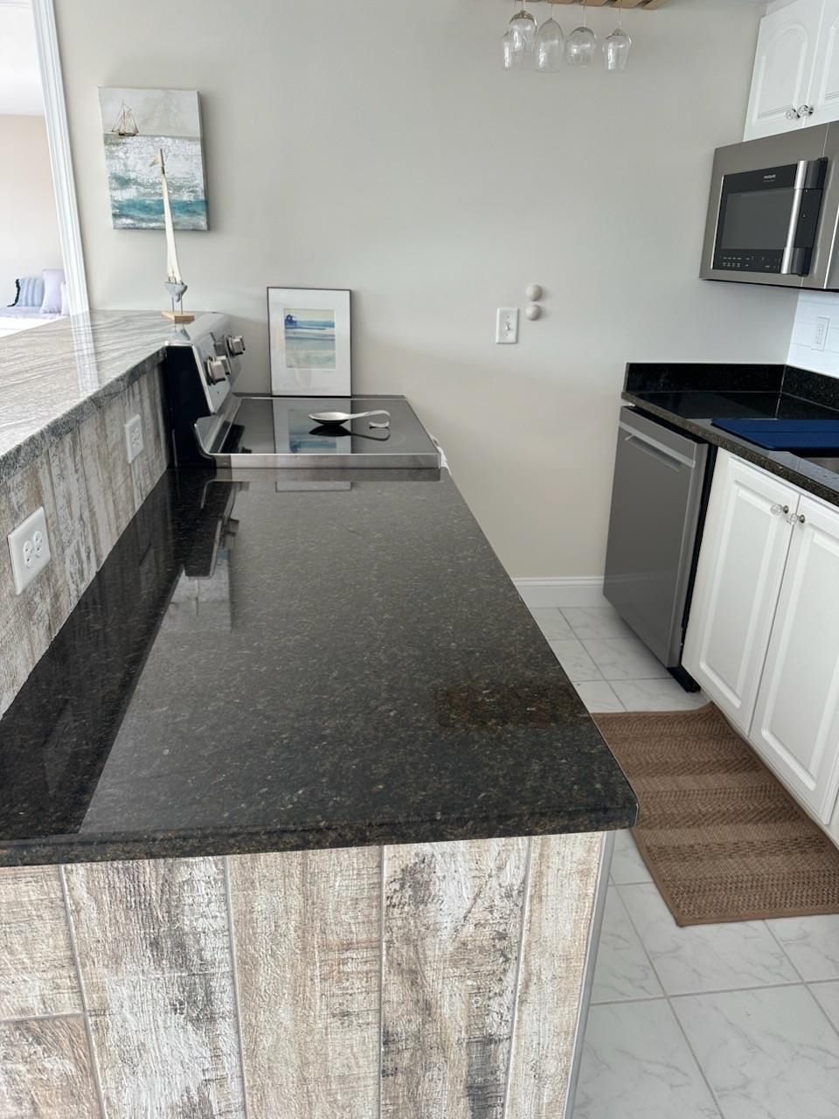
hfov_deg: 56.8
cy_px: 560
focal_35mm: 24
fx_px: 776
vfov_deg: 71.6
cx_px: 420
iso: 64
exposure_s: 1/120
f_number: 1.78
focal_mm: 6.86
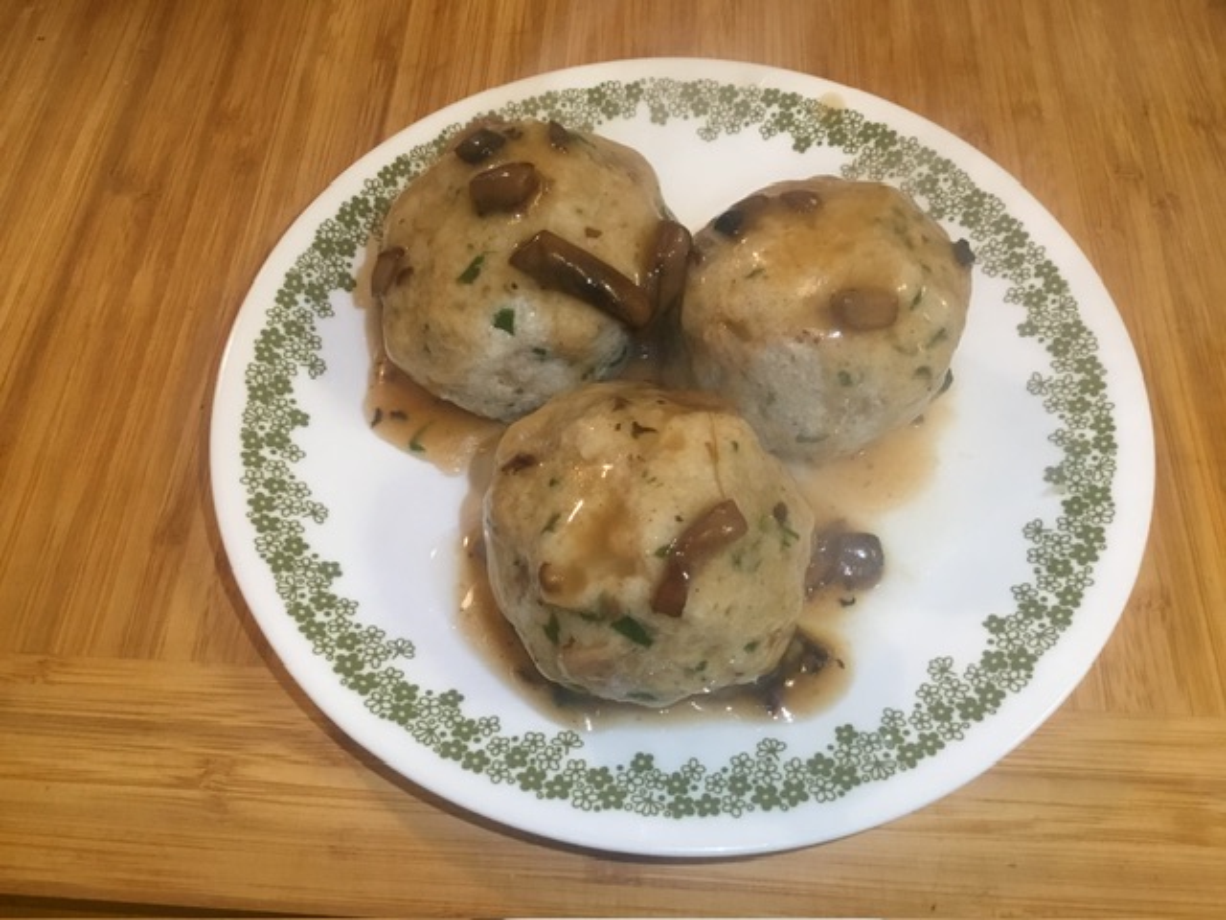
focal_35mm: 31
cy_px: 460
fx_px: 1098
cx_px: 613
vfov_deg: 45.4
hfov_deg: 58.4
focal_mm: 3.3
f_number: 2.4
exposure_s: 1/30
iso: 100
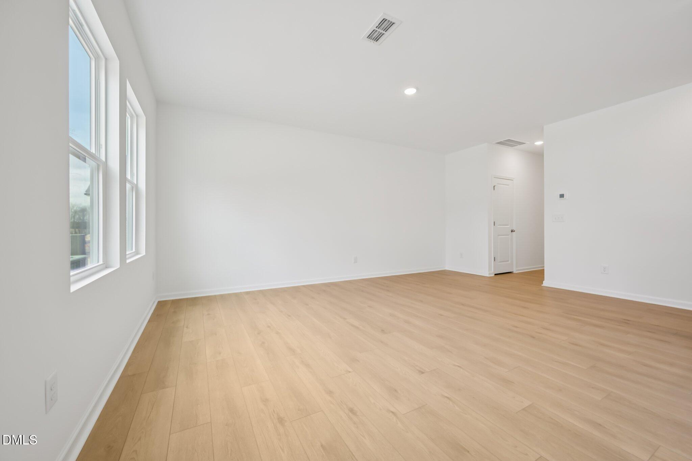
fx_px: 269
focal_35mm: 14
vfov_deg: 81.2
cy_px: 230
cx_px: 346
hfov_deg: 104.3
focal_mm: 14
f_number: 8
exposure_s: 1/20
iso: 100
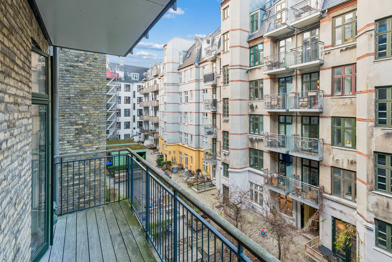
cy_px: 131
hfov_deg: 93.9
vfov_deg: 71.1
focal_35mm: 17
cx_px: 196
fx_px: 183
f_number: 5.6
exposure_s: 1/60
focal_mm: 11.2
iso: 400
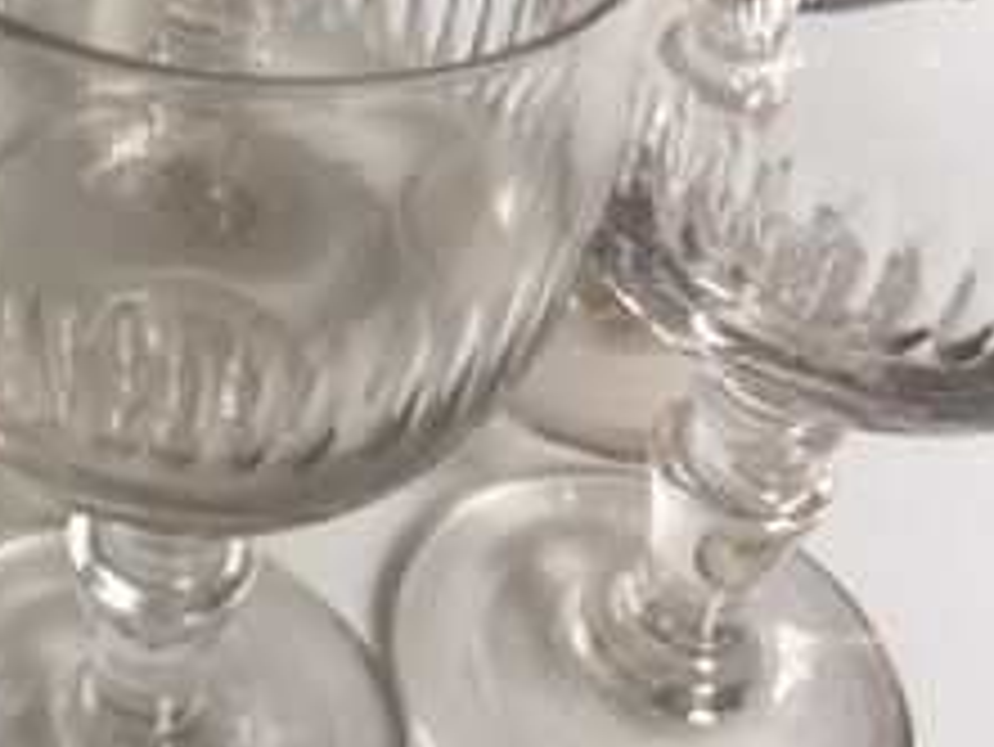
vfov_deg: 22.9
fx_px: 1810
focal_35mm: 63
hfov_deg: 29.3
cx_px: 76
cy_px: 122
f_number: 2.2
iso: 40
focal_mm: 4.15
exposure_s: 1/33
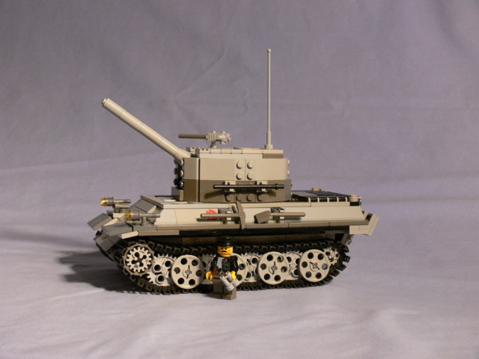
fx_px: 816
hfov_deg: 32.7
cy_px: 180
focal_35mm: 59
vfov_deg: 24.8
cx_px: 240
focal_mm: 12.5
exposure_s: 1/50
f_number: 4
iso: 200
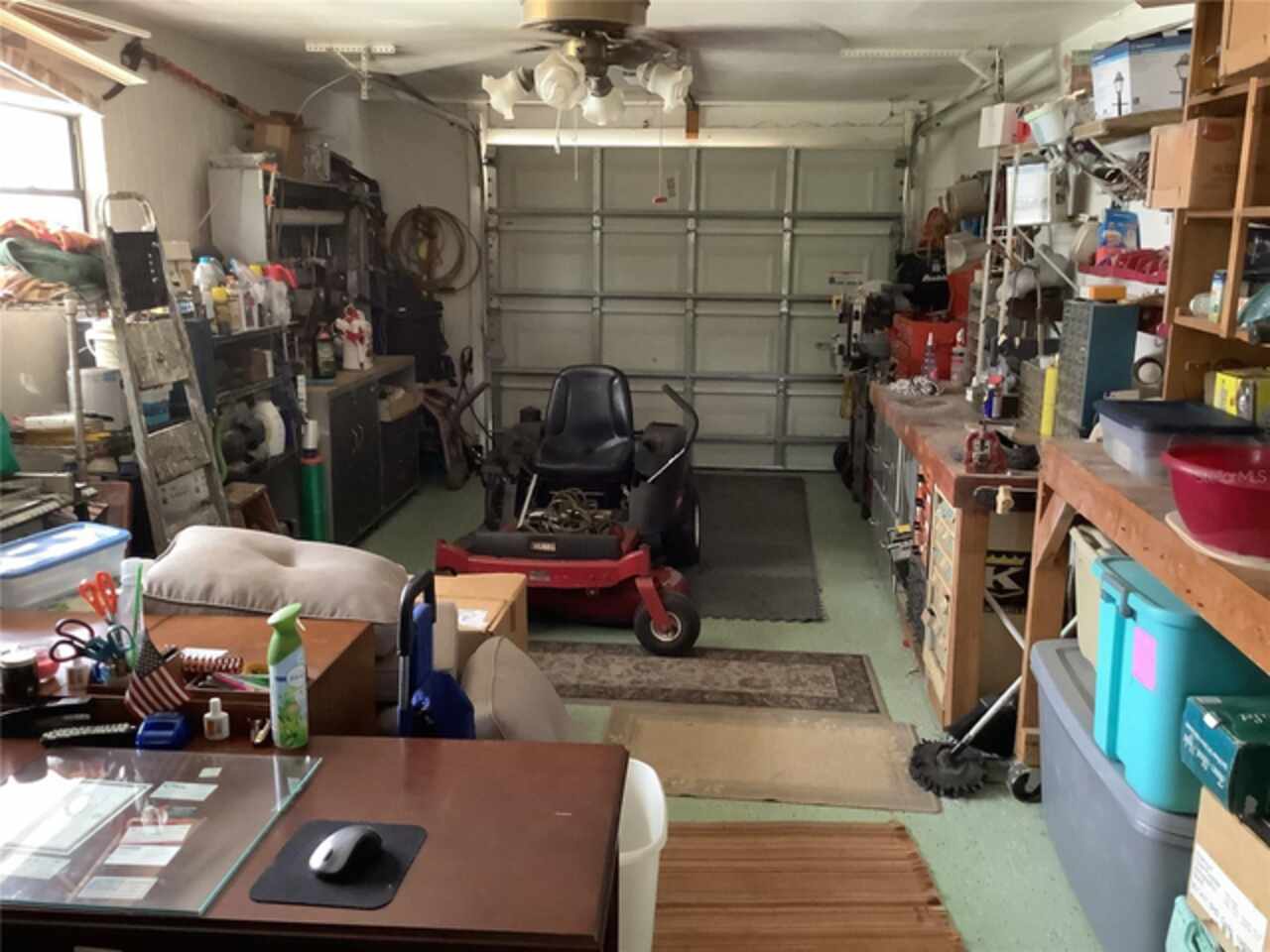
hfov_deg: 58.4
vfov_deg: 45.4
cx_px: 635
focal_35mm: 31
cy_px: 476
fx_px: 1137
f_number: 2.4
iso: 400
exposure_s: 1/30
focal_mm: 3.3
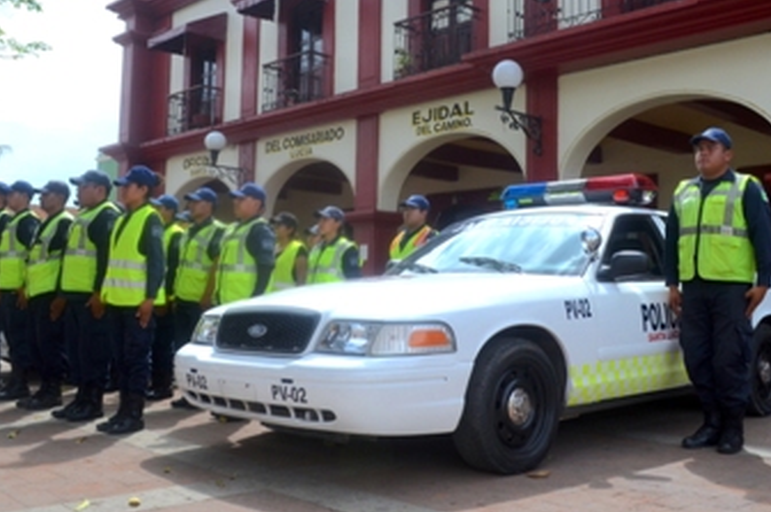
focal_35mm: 40
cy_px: 201
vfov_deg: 33.2
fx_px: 855
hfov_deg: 48.5
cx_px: 404
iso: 400
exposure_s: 1/1600
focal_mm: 20
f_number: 6.3
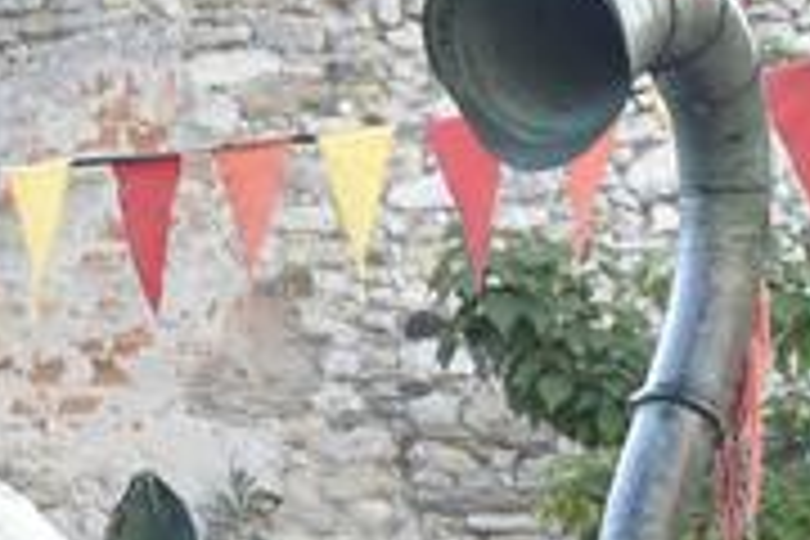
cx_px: 684
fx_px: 6412
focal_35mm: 285
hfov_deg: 7.2
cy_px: 999
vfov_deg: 4.8
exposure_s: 1/125
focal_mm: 38
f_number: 5.6
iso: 400
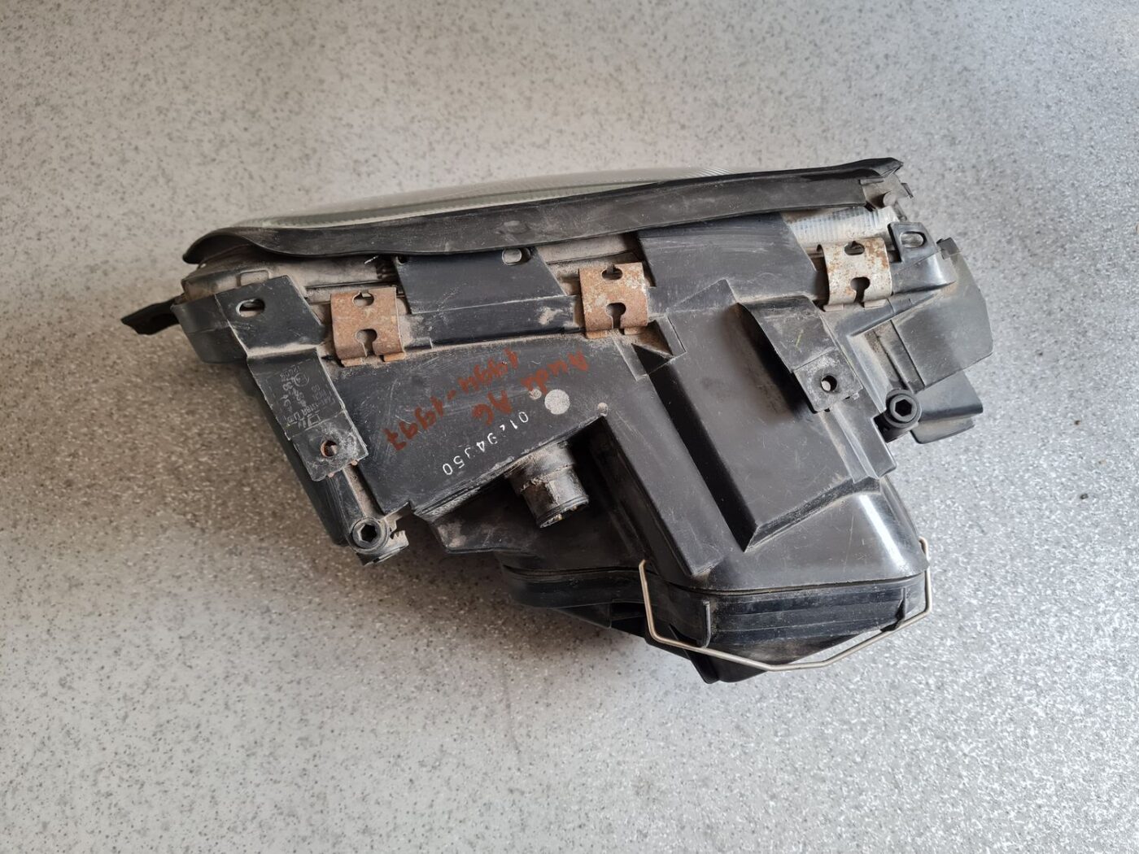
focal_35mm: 26
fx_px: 856
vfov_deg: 53.1
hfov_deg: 67.3
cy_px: 427
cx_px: 570
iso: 125
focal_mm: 5.4
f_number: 1.8
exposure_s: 1/100
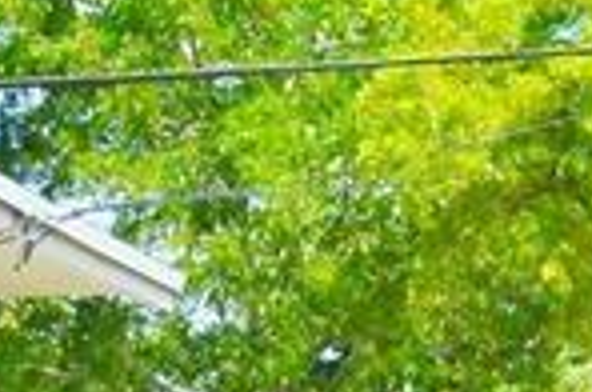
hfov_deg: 10.9
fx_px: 3068
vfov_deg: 6.9
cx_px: 4
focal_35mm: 187
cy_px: 904
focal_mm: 18
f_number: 11
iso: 400
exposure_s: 1/500
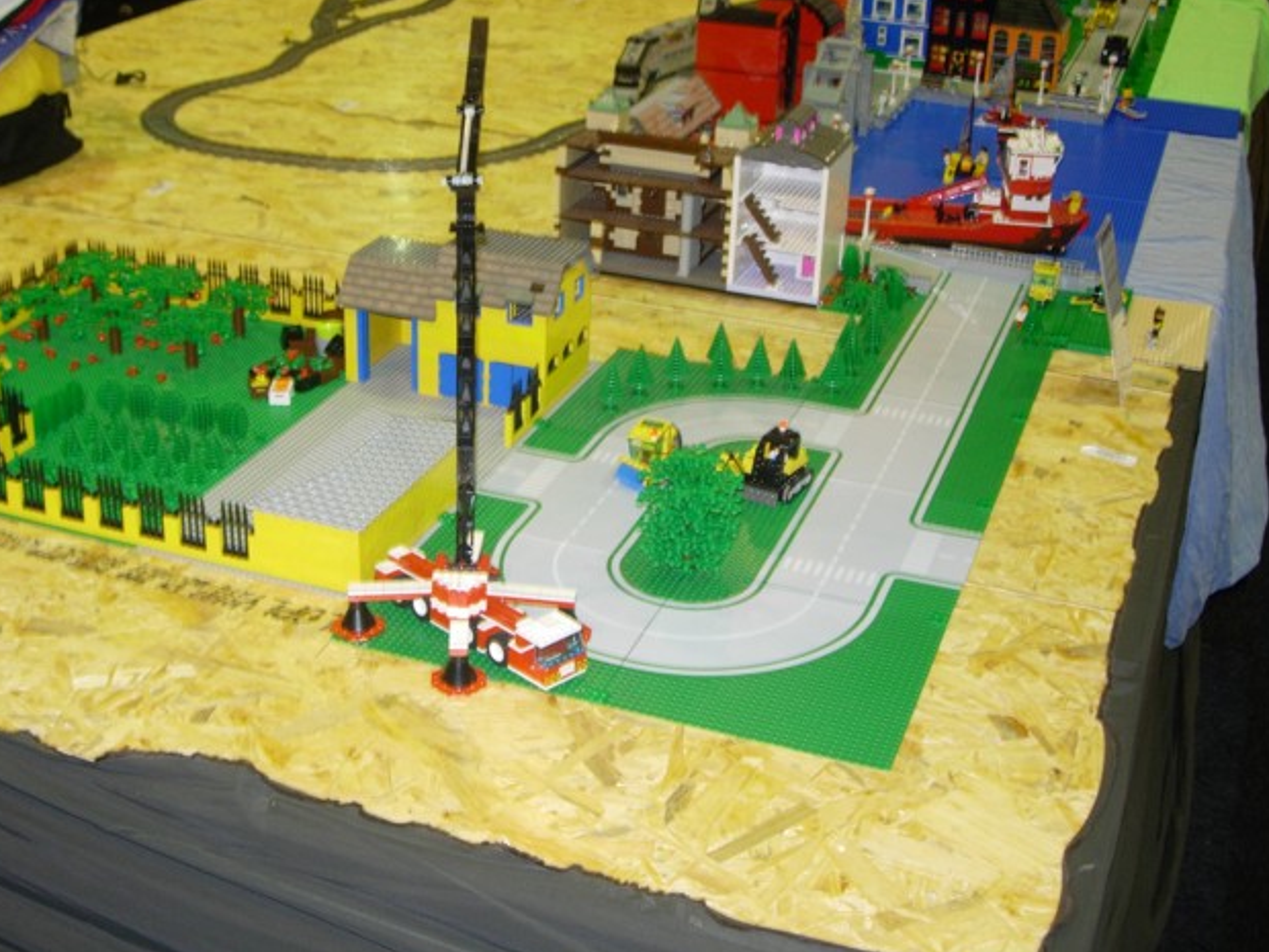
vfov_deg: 29.7
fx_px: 1796
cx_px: 542
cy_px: 473
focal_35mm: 49
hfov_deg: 38.8
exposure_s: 1/16
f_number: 2.8
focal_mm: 7.8
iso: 79
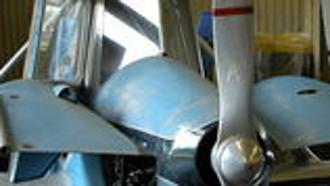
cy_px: 61
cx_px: 161
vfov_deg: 12.2
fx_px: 867
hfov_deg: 21.6
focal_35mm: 99
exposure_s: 1/36.9
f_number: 2.8
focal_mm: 9.2
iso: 100
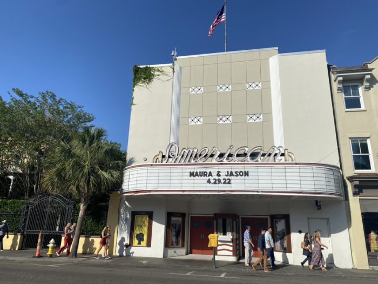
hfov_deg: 67.3
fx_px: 284
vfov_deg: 53.1
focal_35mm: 26
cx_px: 189
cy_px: 142
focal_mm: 4.25
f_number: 1.8
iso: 32
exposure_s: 1/6061
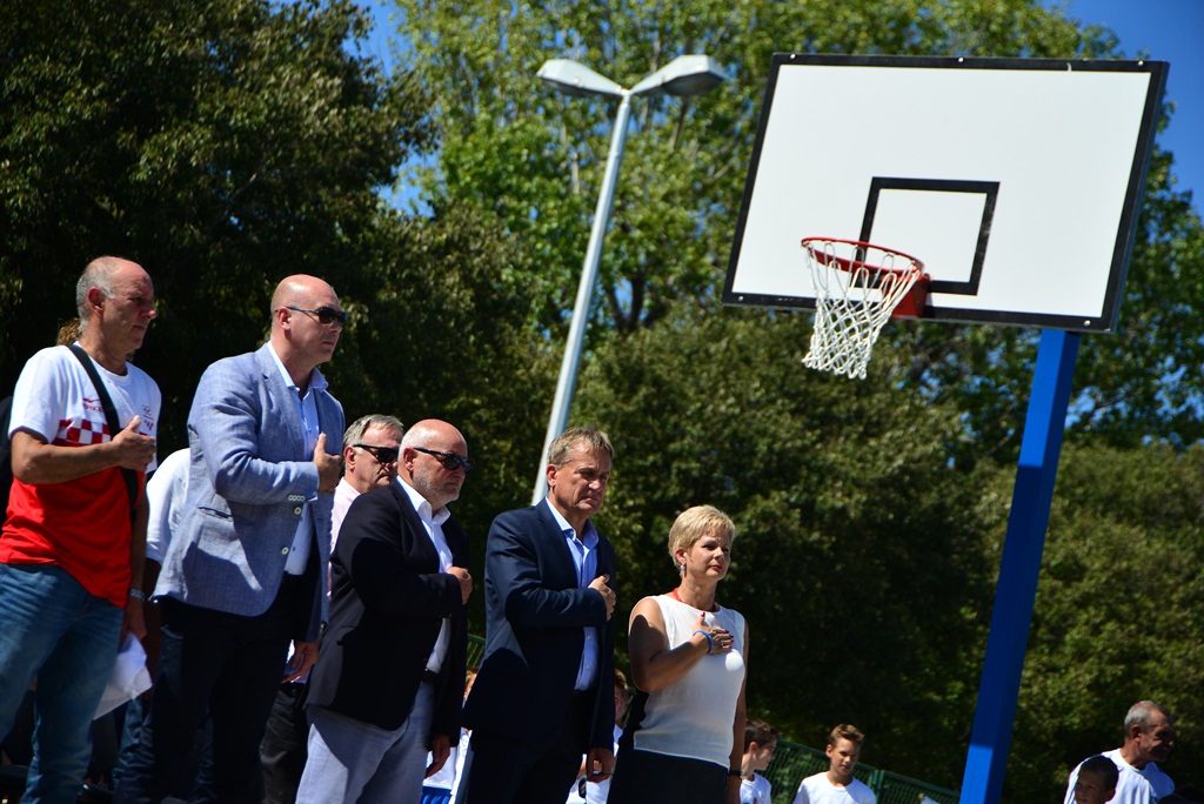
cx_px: 602
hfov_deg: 18.6
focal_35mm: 110
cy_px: 402
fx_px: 3681
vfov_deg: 12.5
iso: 200
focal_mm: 110
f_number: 5.6
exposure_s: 1/1250
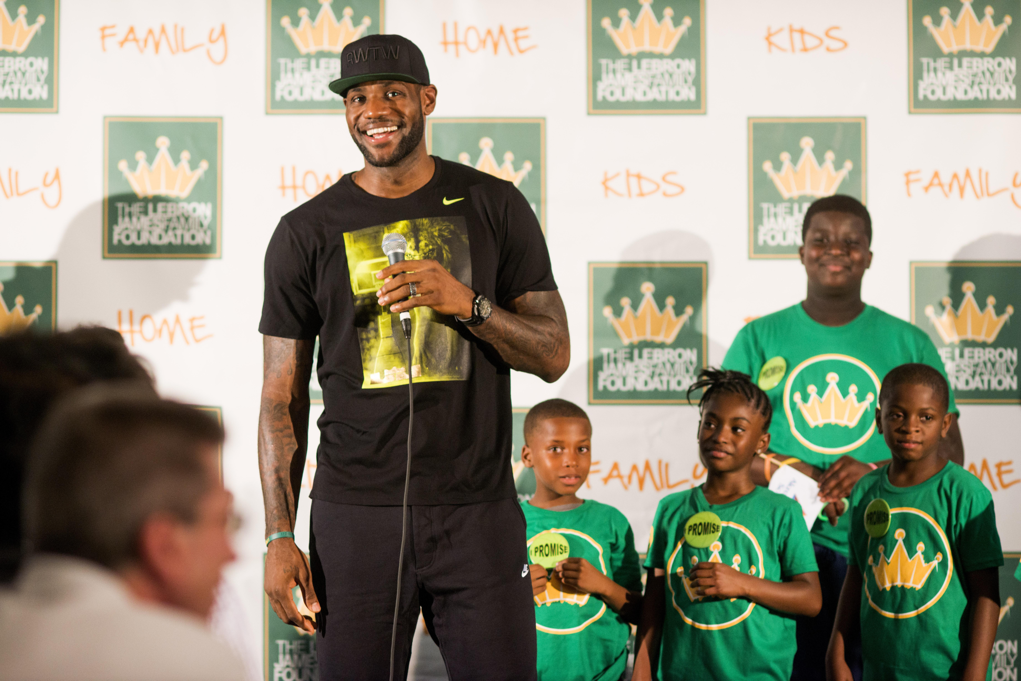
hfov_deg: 15.2
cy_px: 340
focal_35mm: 135
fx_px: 3830
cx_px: 510
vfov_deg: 10.2
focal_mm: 135
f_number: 2.8
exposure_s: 1/200
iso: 800
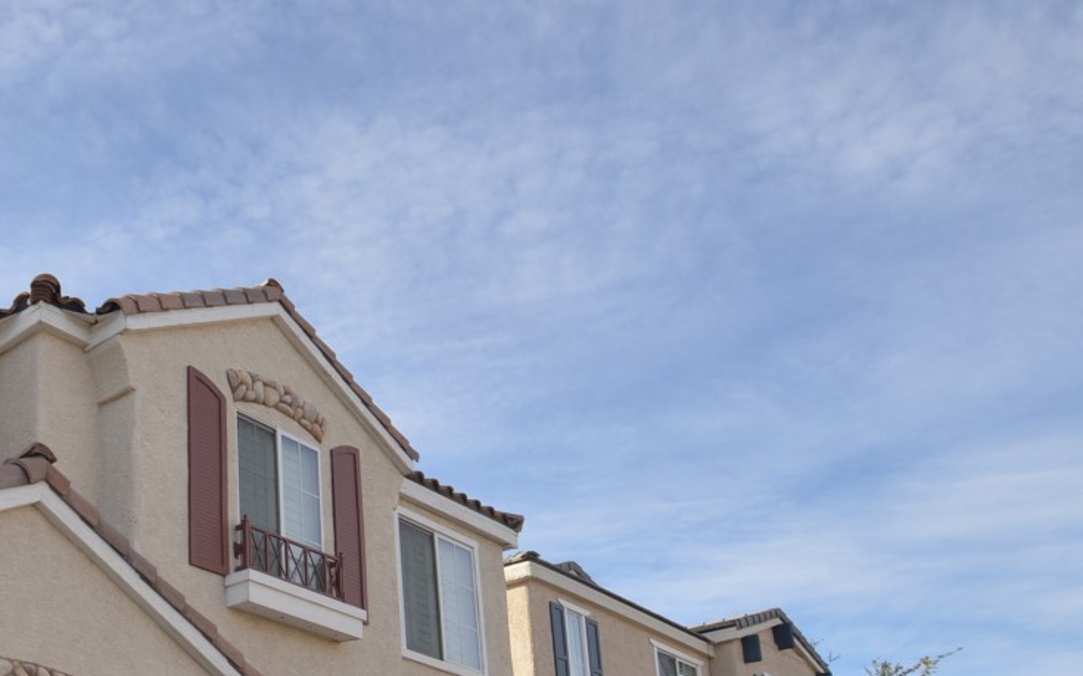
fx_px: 1096
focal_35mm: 37
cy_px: 708
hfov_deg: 43.5
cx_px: -43
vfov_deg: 31.2
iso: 100
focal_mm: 11
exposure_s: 1/200
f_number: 8
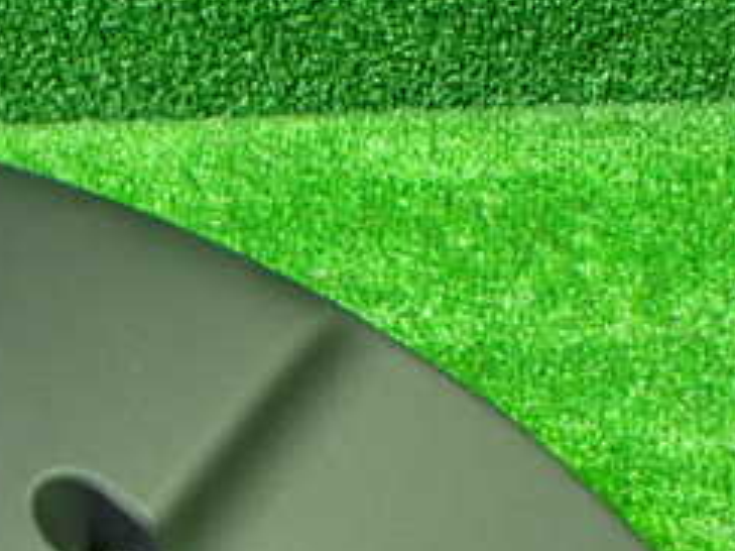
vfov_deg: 18.8
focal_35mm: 74
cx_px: 88
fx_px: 1570
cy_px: 666
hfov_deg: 25.6
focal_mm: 5.4
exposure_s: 1/30
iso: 1000
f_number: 2.3
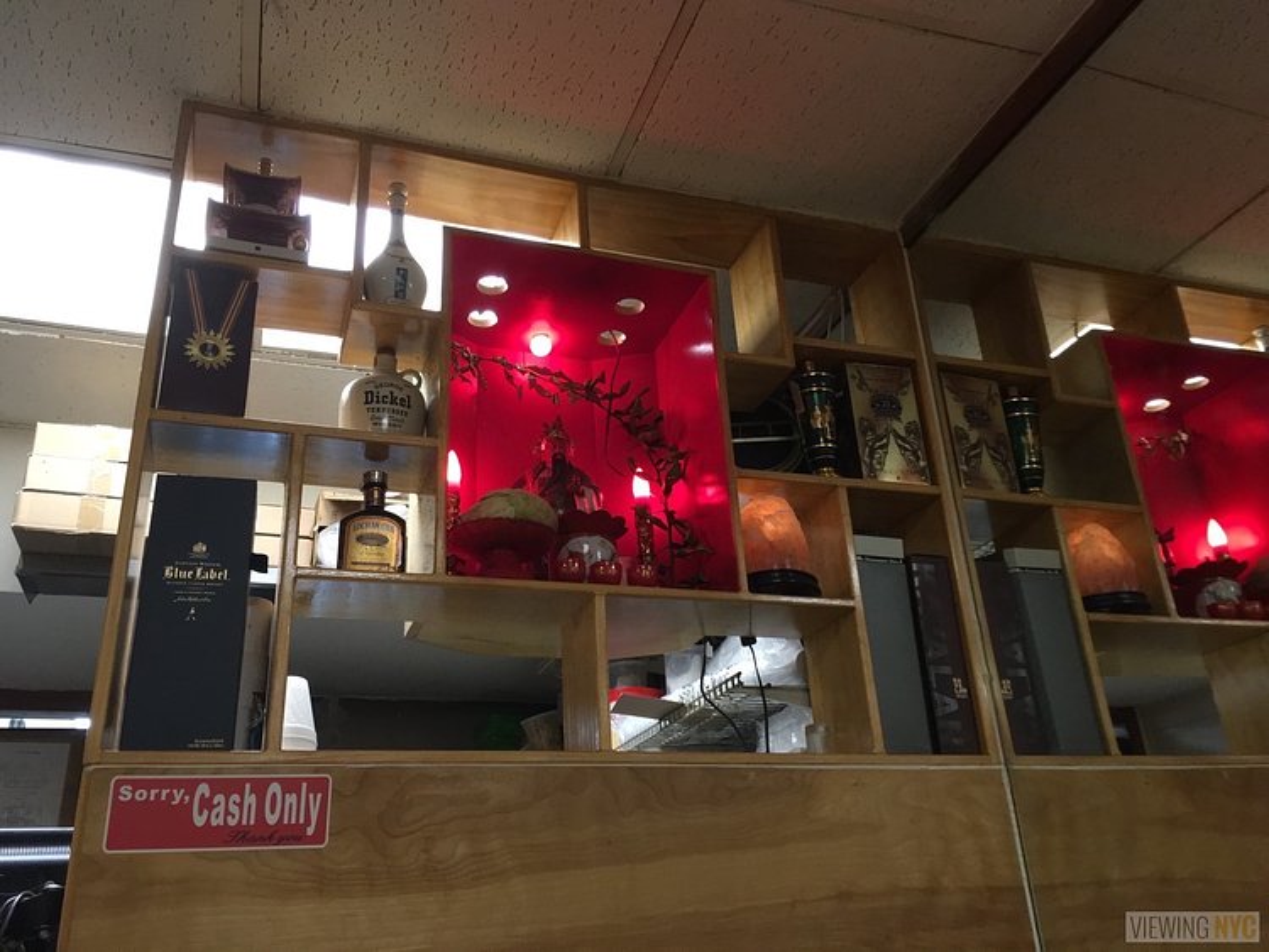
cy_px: 476
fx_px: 1063
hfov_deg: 61.6
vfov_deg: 48.3
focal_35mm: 29
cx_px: 634
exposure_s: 1/30
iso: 200
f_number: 2.2
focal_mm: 4.15
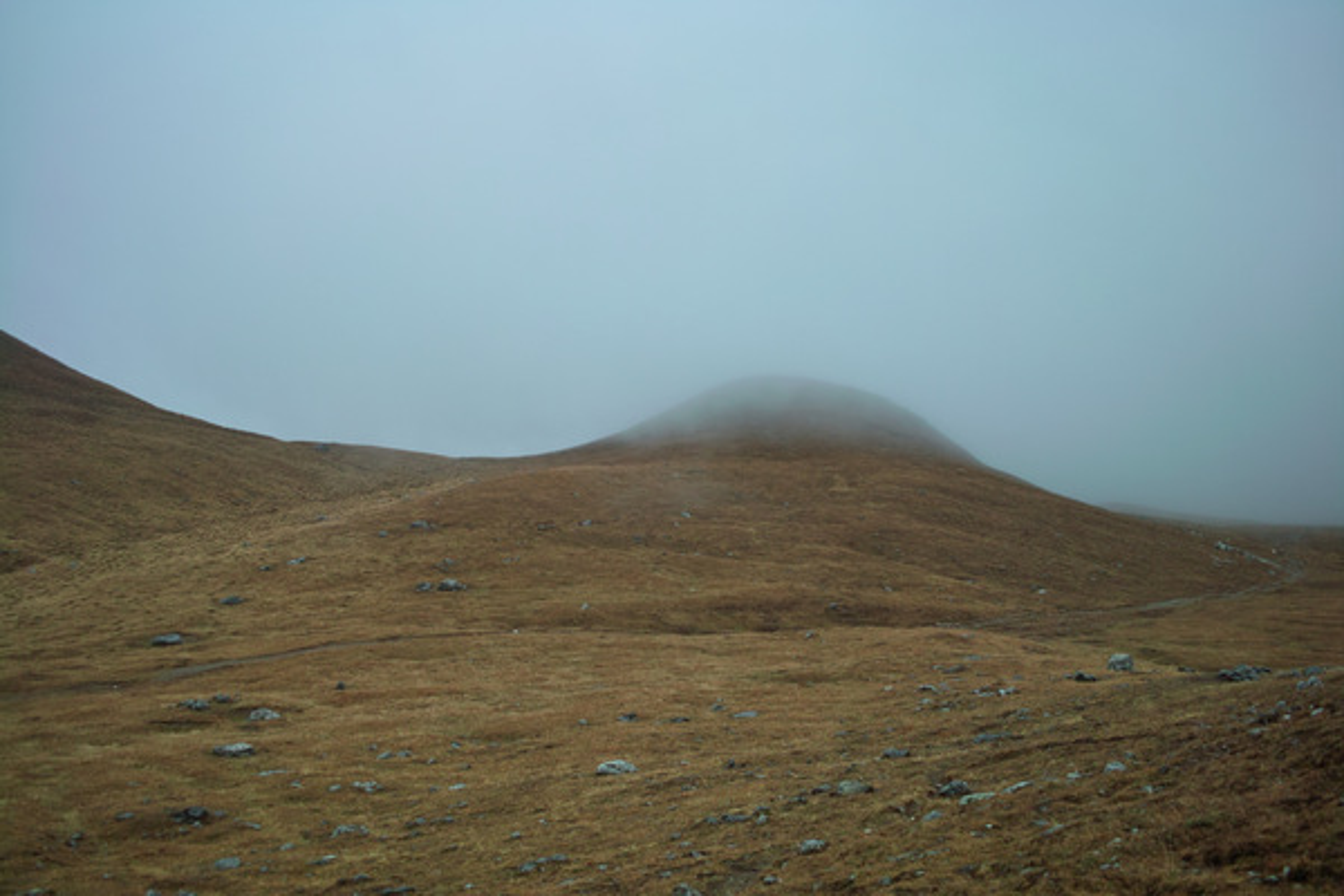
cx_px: 672
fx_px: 1531
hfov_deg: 47.4
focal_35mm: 41
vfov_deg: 32.6
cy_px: 448
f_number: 2.8
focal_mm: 24.2
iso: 100
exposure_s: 1/125
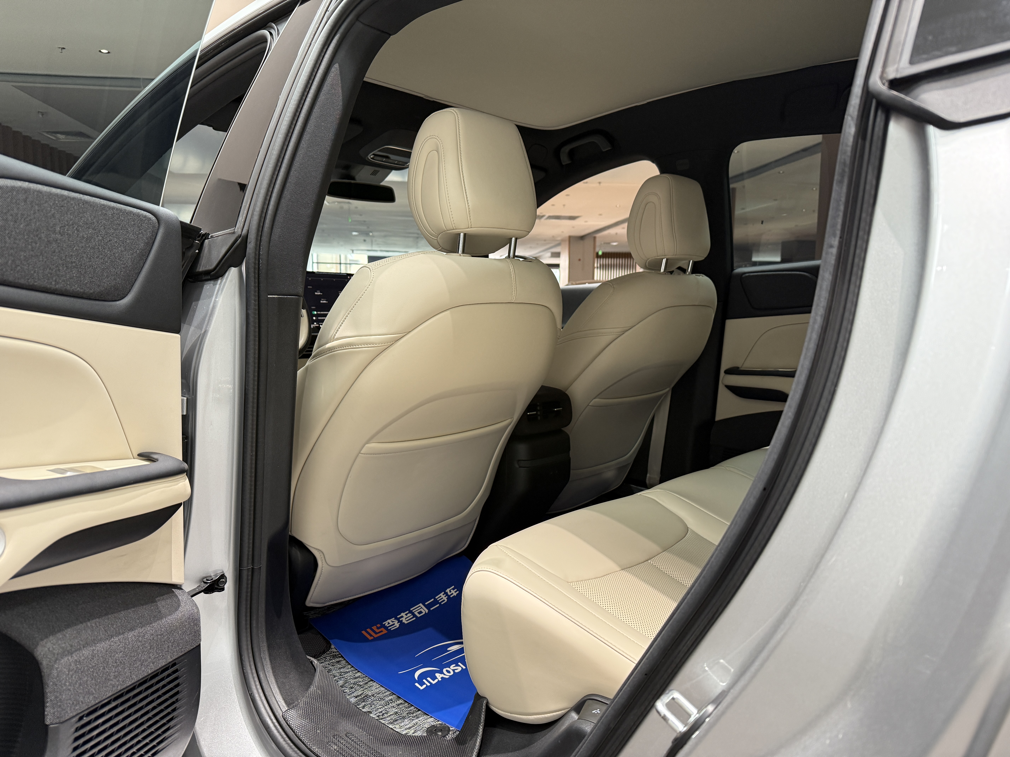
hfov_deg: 71.6
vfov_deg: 56.8
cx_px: 505
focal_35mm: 24
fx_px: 700
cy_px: 378
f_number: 1.78
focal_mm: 6.76
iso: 200
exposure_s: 1/50
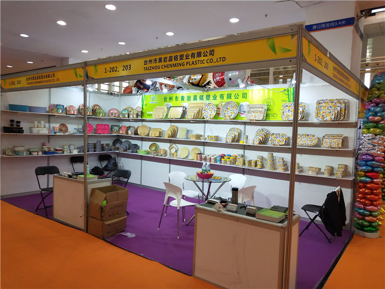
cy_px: 144
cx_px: 192
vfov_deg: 46.8
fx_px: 334
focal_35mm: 30
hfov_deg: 60.0
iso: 177
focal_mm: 3.95
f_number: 1.8
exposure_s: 1/100
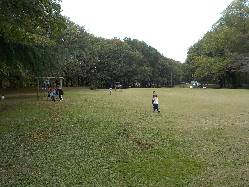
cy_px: 94
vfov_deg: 46.8
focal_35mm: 30
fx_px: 216
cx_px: 124
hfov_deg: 60.0
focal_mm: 4.1
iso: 125
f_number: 3.3
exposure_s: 1/400
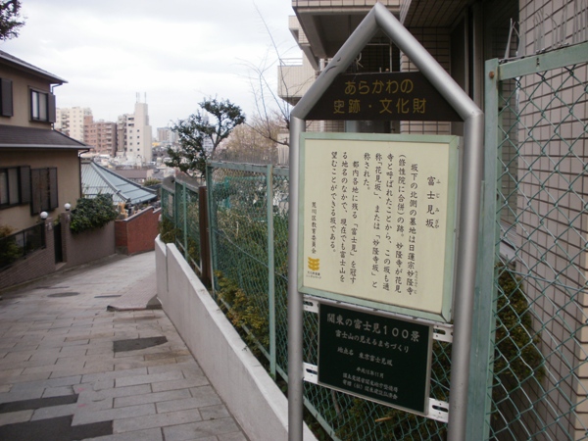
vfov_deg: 39.7
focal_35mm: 36
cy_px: 220
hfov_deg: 51.4
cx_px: 294
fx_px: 612
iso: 100
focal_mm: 6.3
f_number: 3.5
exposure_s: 1/50
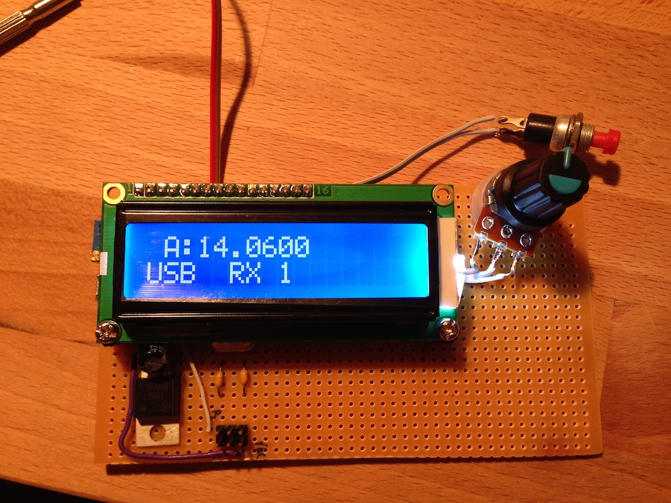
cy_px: 252
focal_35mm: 33
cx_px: 336
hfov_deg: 55.4
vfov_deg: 42.9
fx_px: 640
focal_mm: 4.12
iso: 100
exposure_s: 1/20
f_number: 2.4
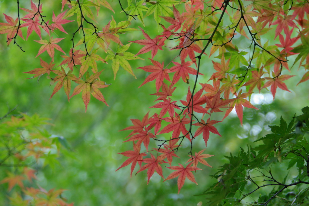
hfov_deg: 27.0
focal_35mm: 75
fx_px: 644
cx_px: 154
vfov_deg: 18.2
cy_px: 103
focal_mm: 50
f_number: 2.8
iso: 400
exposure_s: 1/30
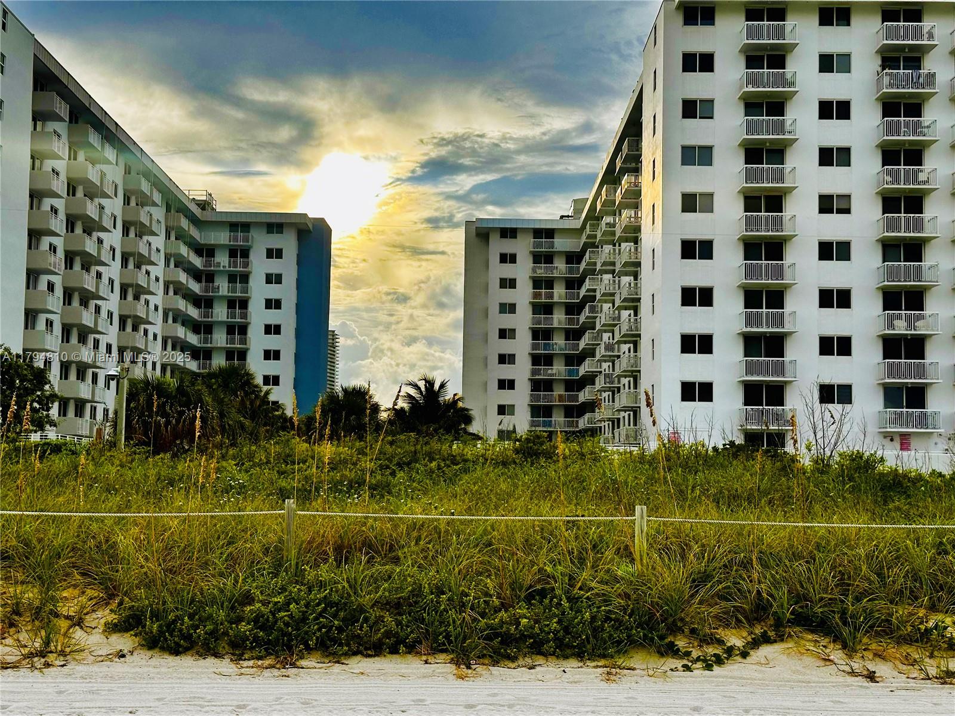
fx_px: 1324
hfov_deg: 39.7
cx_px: 478
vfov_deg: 30.3
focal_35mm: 48
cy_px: 358
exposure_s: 1/3155
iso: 64
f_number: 1.78
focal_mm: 6.86
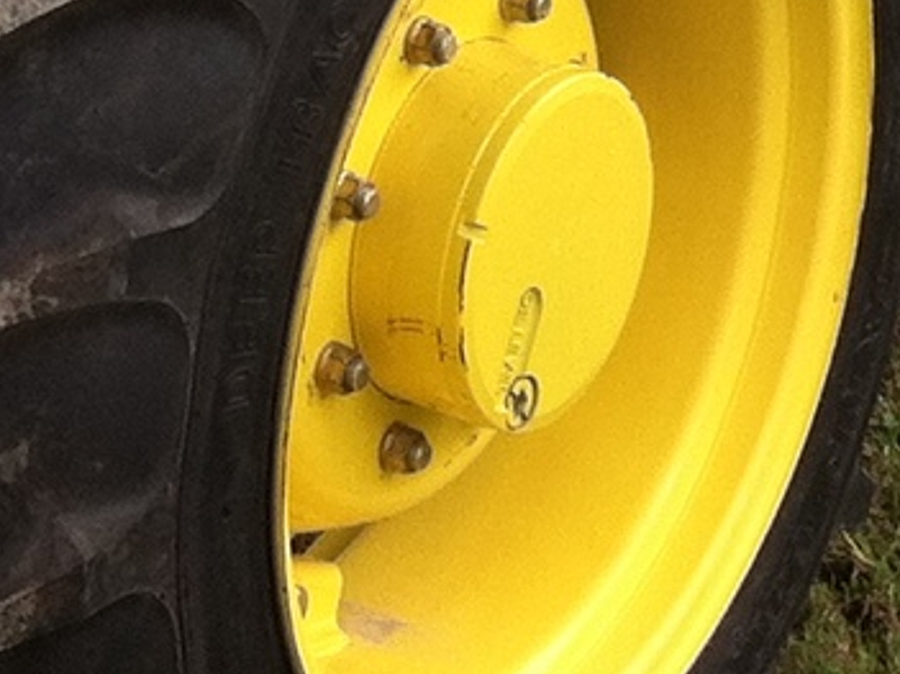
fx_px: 5302
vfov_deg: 6.8
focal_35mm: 204
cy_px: -1143
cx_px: 590
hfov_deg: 9.7
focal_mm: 3.85
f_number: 2.8
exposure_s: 1/330
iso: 80
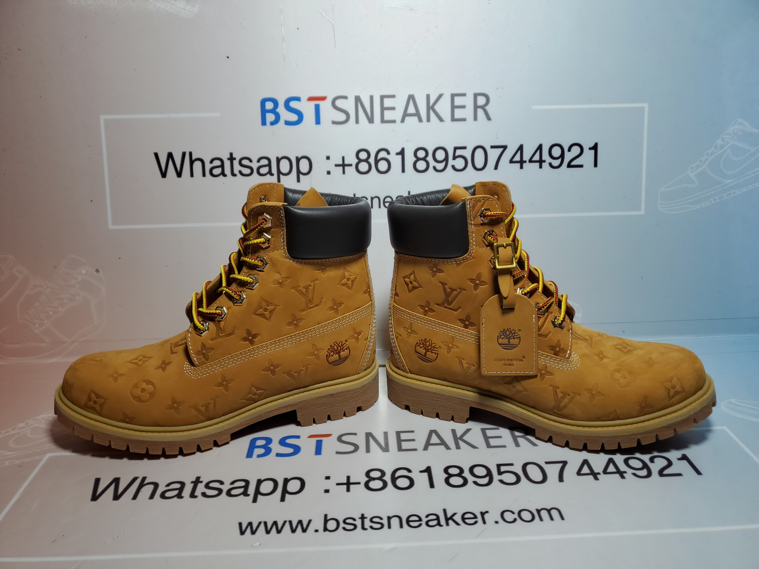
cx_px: 380
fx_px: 570
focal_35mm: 26
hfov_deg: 67.3
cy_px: 284
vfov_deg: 53.1
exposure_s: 1/684
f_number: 1.5
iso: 50
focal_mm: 4.3
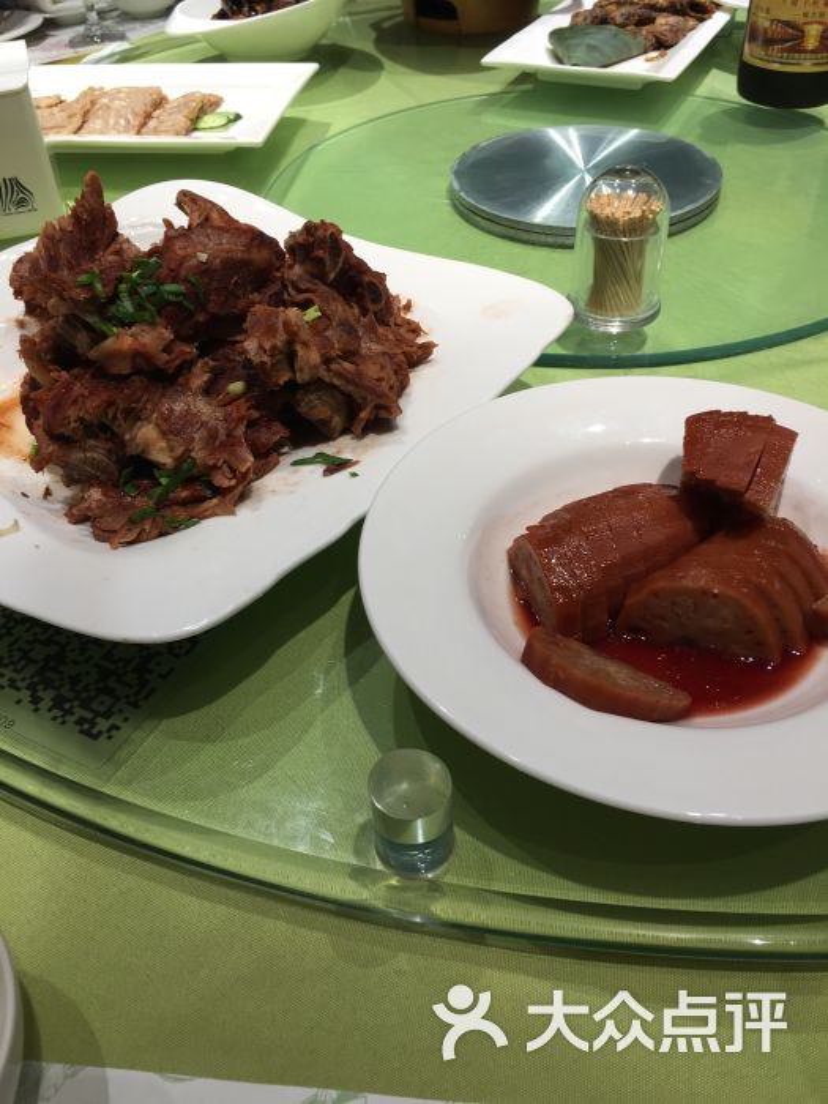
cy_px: 552
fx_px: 925
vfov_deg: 61.7
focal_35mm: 29
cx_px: 414
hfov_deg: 48.2
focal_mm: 4.15
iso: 25
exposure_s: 1/50
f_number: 2.2
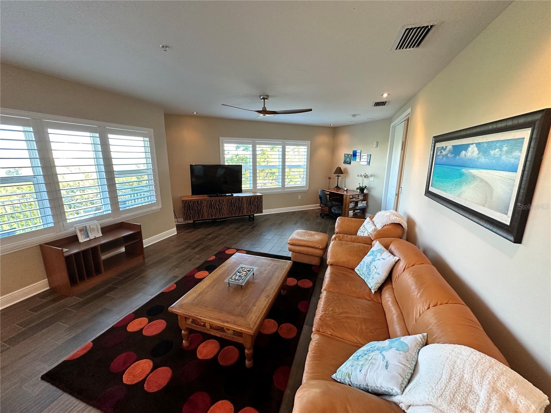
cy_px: 206
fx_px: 223
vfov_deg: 85.7
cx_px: 276
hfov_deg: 102.1
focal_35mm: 14
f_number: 2.2
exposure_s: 1/120
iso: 250
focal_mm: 2.22
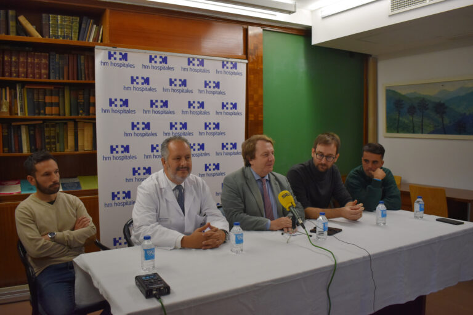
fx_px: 394
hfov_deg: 61.9
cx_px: 236
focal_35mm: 30
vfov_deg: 43.6
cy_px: 158
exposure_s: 1/125
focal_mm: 20
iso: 1000
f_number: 3.8
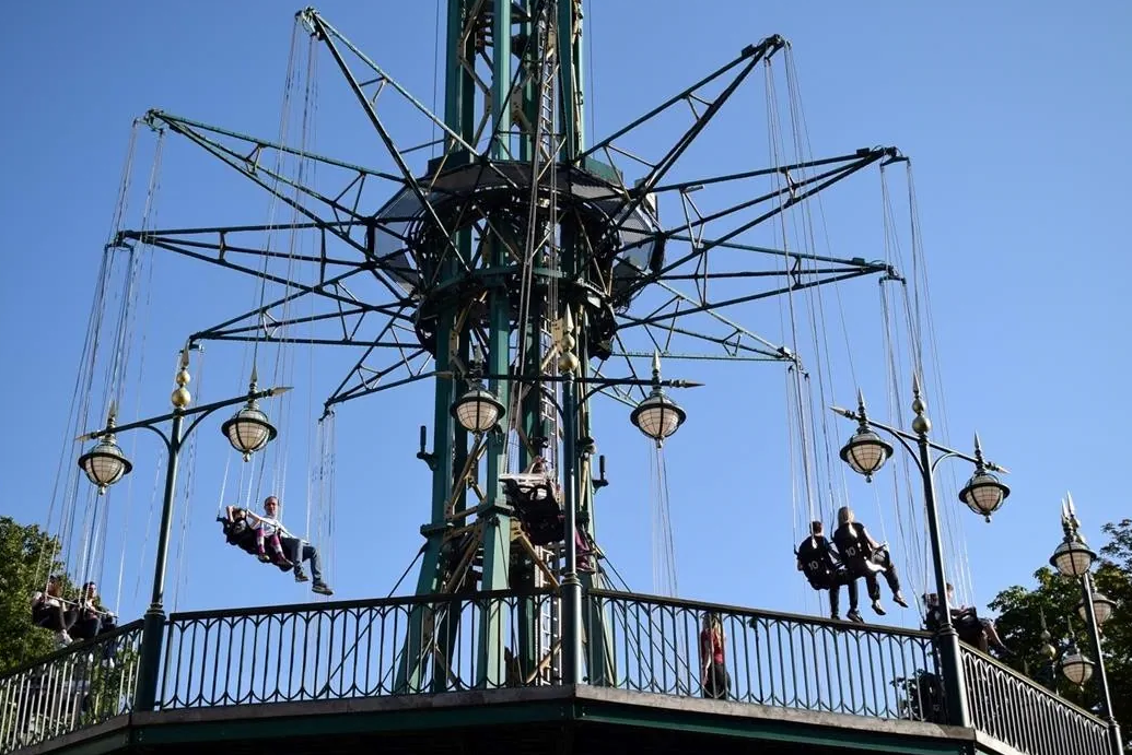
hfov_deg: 39.6
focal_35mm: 50
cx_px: 560
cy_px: 384
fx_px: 1573
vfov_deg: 27.0
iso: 400
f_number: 6.3
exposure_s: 1/1600
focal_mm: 32
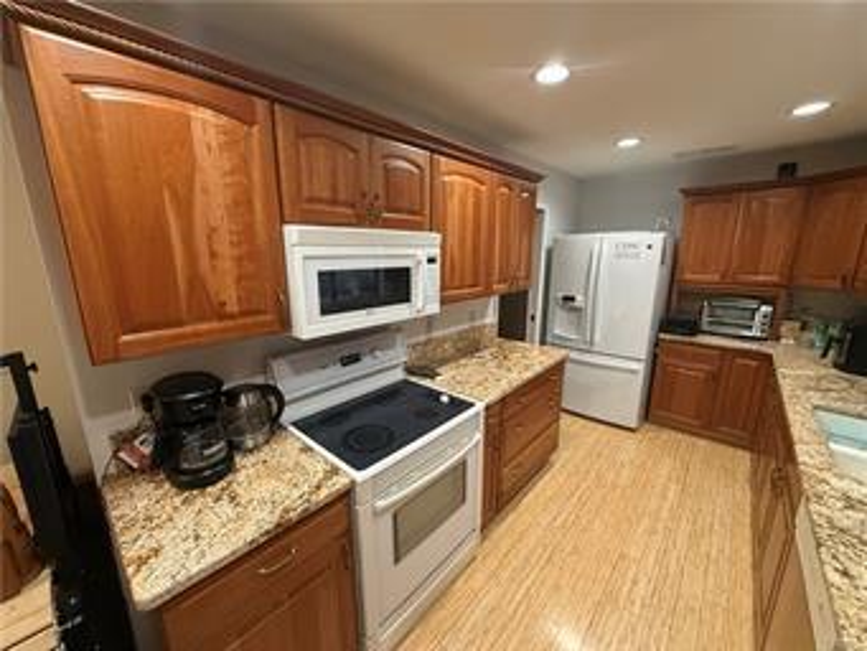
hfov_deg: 102.0
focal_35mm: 14
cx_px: 434
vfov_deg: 85.7
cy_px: 326
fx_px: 351
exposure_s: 1/60
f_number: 2.2
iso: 400
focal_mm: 2.22
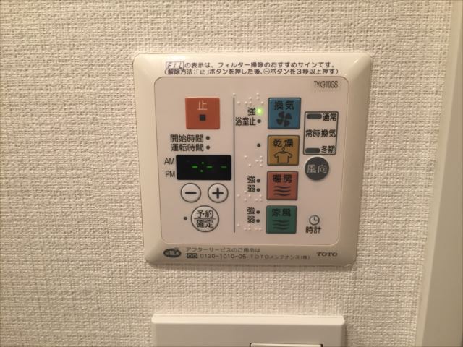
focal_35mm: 29
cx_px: 232
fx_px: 388
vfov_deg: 48.2
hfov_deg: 61.7
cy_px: 174
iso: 80
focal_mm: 4.15
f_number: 2.2
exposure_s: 1/33
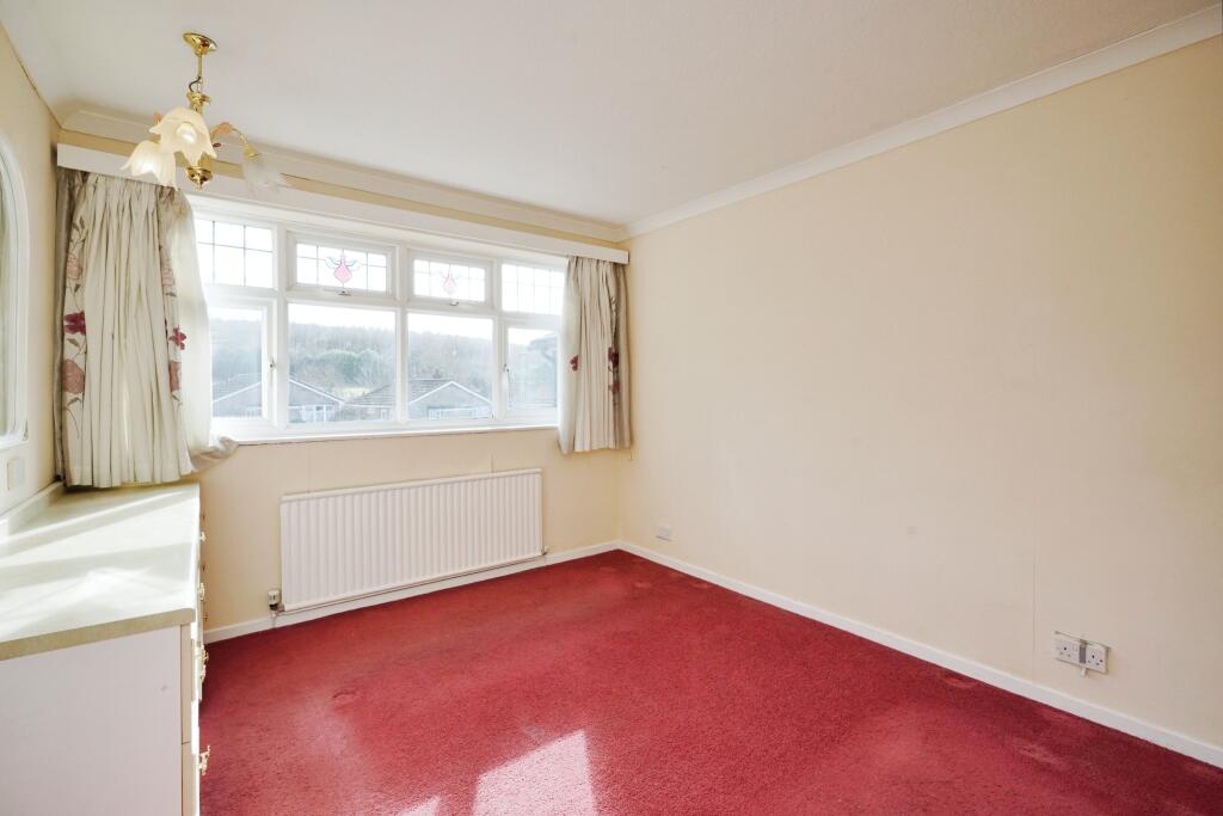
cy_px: 408
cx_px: 612
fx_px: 544
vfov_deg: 73.8
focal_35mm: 16
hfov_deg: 96.7
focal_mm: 16
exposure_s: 1/250
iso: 1000
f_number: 10
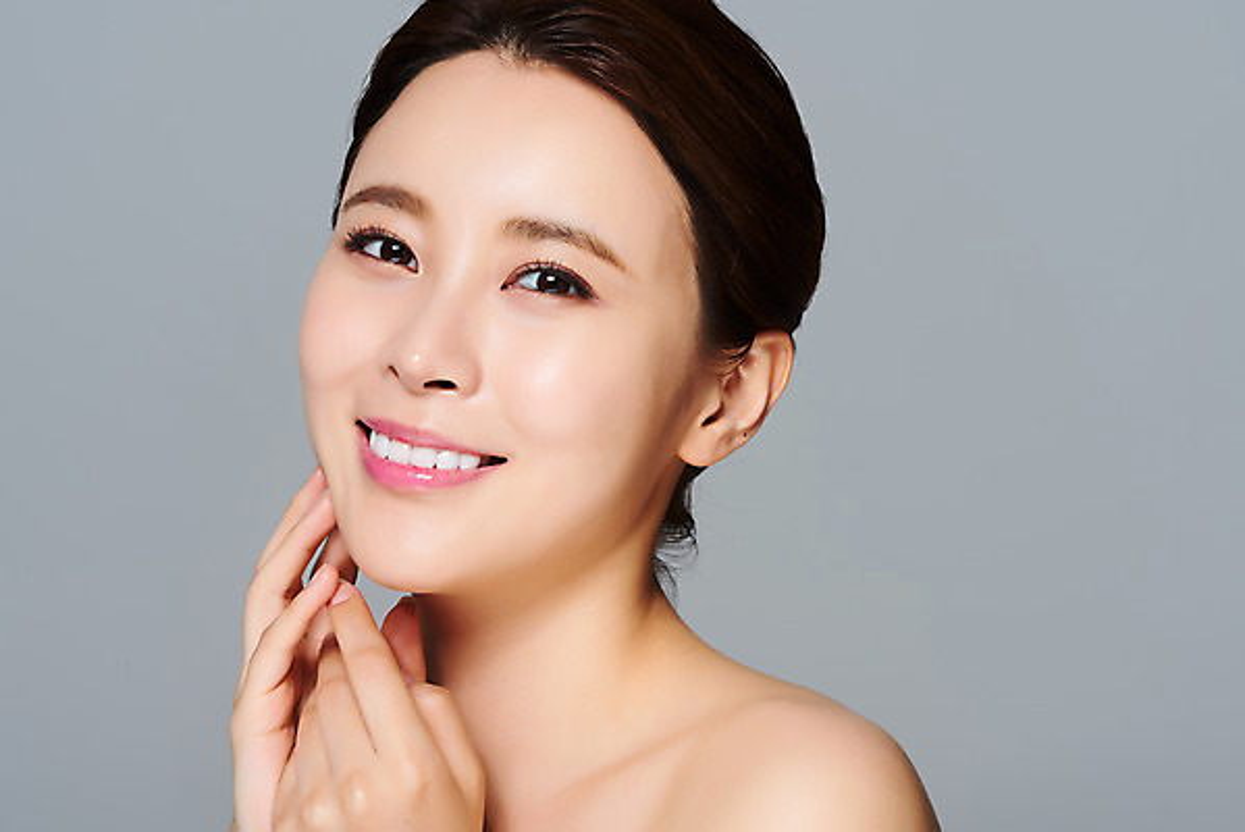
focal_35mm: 105
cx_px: 622
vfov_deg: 13.1
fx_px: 3633
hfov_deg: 19.4
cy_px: 416
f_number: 16
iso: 64
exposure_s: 1/125
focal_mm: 105
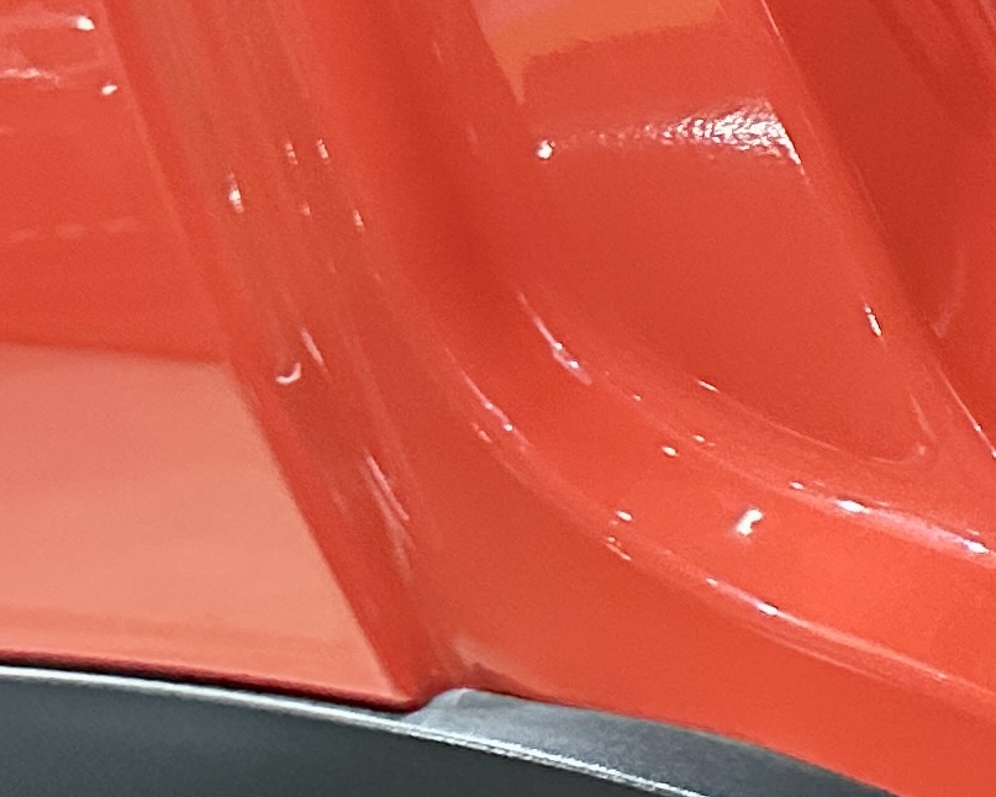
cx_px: 2376
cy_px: -665
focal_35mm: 117
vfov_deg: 12.1
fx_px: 3450
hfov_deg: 12.8
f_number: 1.78
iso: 800
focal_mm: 6.86
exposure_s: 1/33
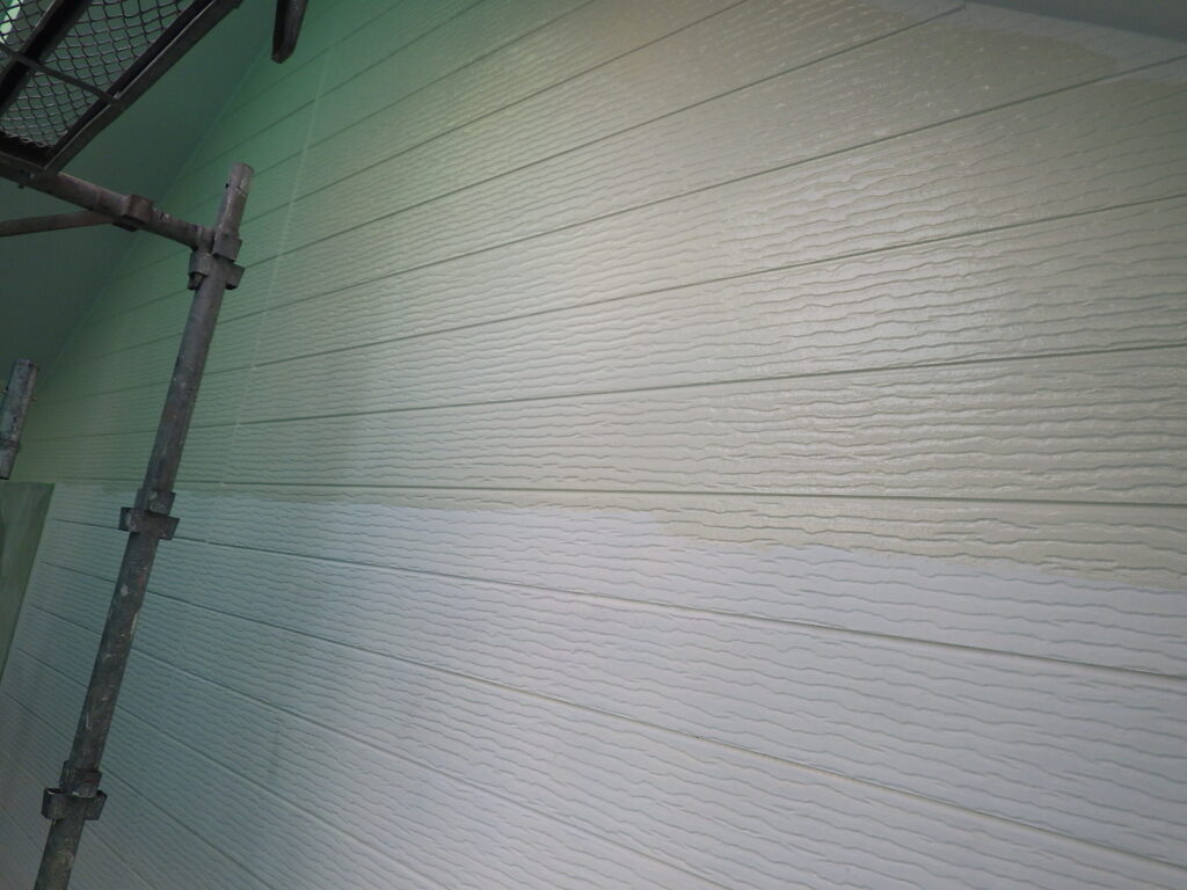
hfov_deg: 63.4
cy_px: 445
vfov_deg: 49.7
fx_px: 960
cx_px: 594
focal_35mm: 28
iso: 125
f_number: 3.5
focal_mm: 5
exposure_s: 1/80
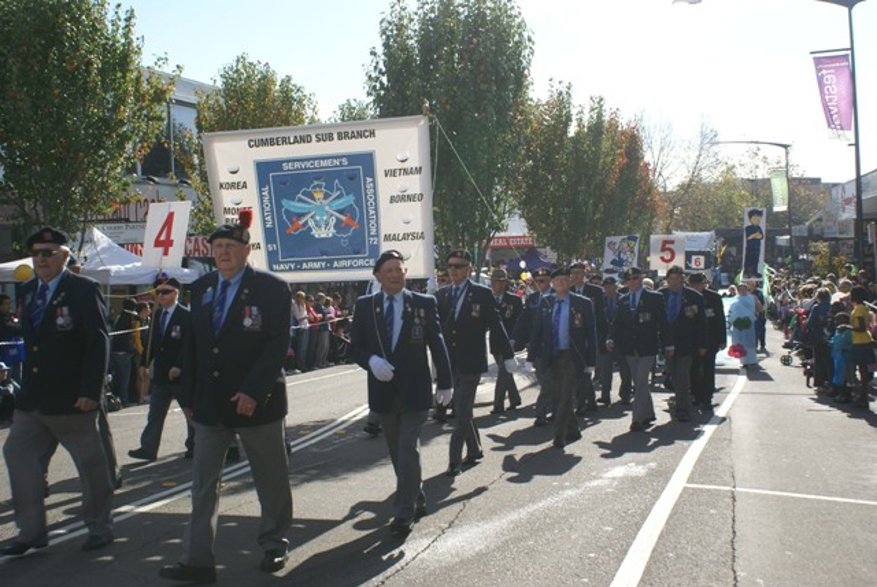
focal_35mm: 42
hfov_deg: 46.4
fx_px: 1024
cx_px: 438
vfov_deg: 32.0
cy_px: 294
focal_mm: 28
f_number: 9
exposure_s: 1/160
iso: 100
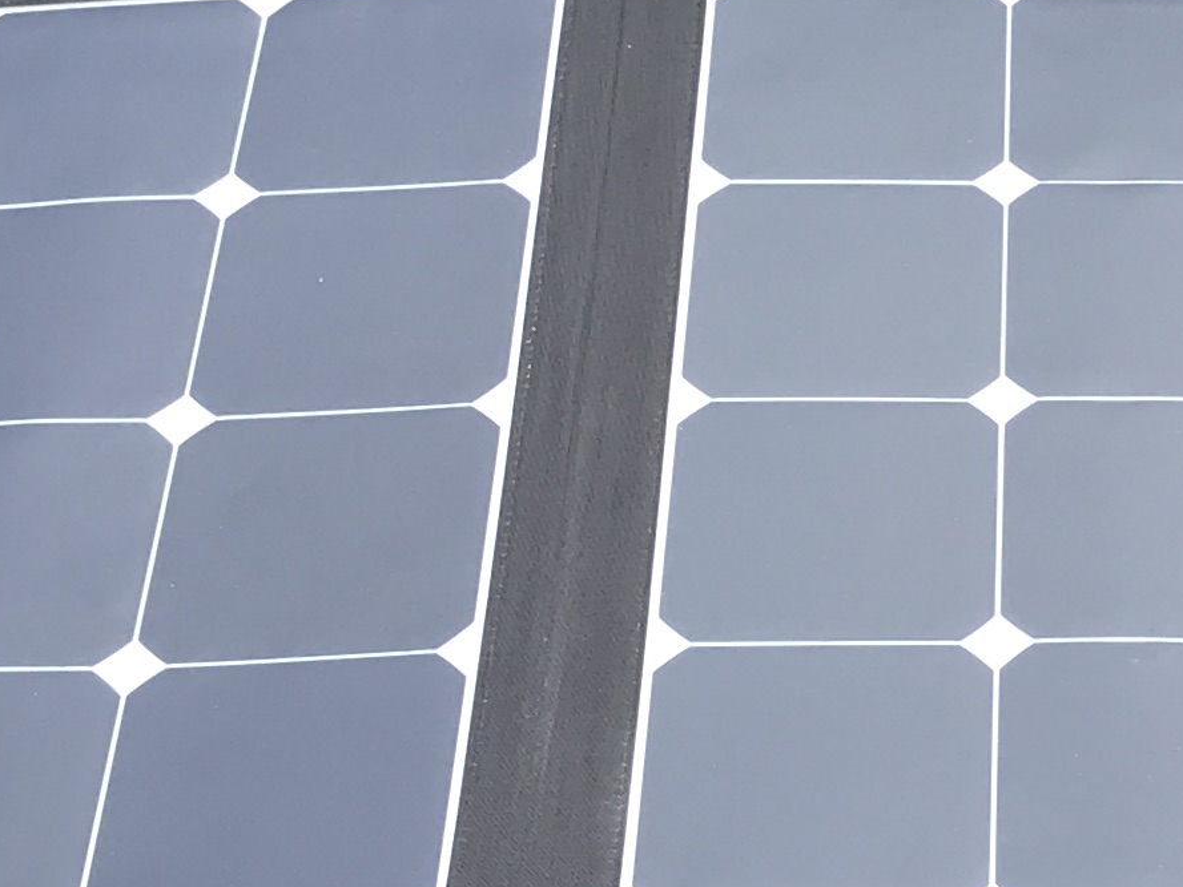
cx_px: 1093
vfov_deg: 11.7
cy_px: 420
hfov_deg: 15.3
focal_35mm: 127
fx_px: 4341
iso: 20
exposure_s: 1/709
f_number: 1.8
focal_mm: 3.99
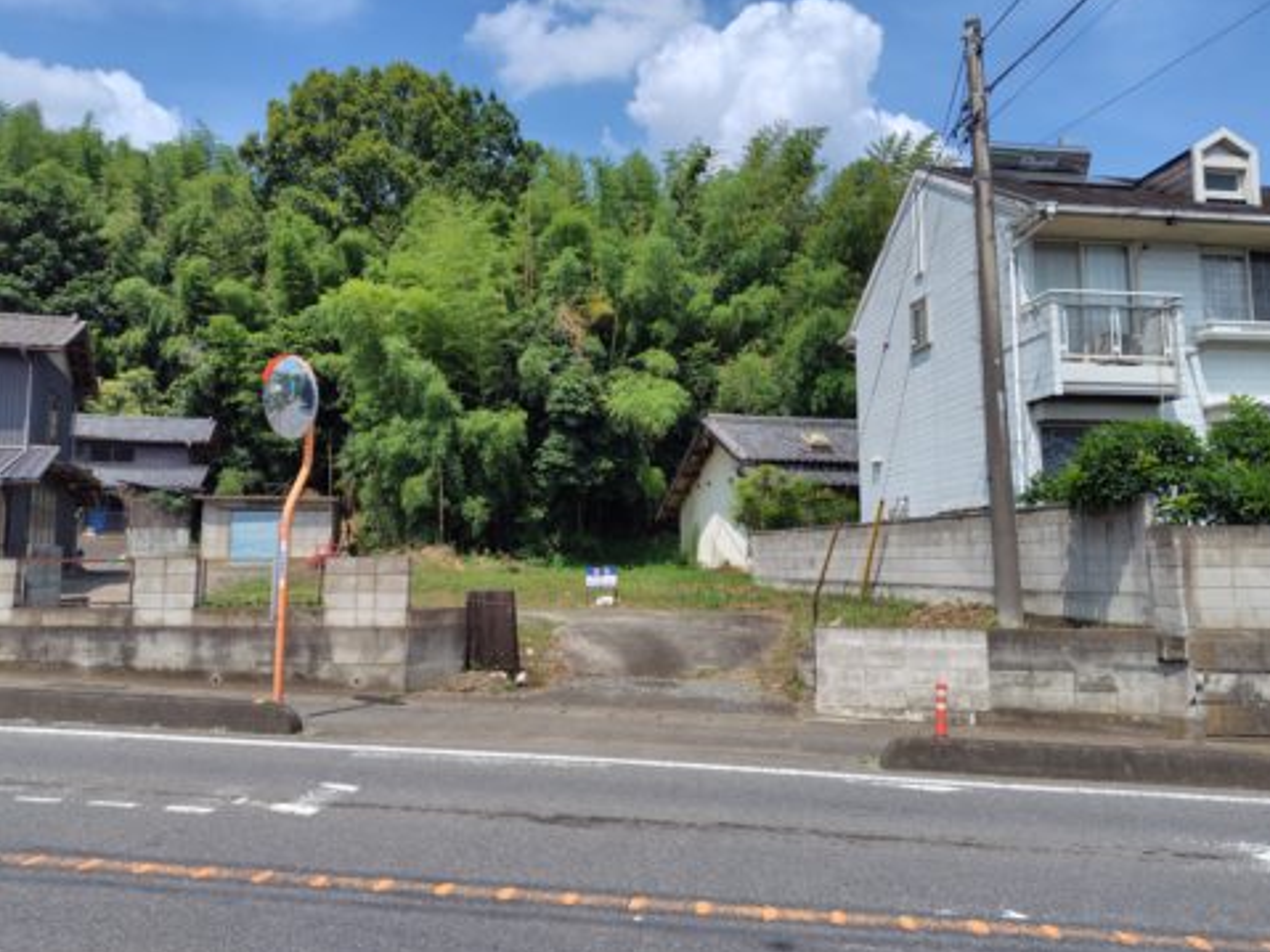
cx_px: 660
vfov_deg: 56.8
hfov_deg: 71.6
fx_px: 880
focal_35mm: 24
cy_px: 468
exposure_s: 1/1647
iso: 50
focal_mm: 5.6
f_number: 1.9
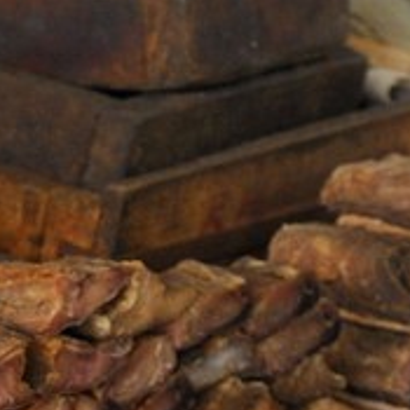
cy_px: 457
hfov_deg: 7.6
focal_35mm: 186
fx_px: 2492
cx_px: -1033
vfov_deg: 9.3
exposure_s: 1/100
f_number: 5
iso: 800
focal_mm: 24
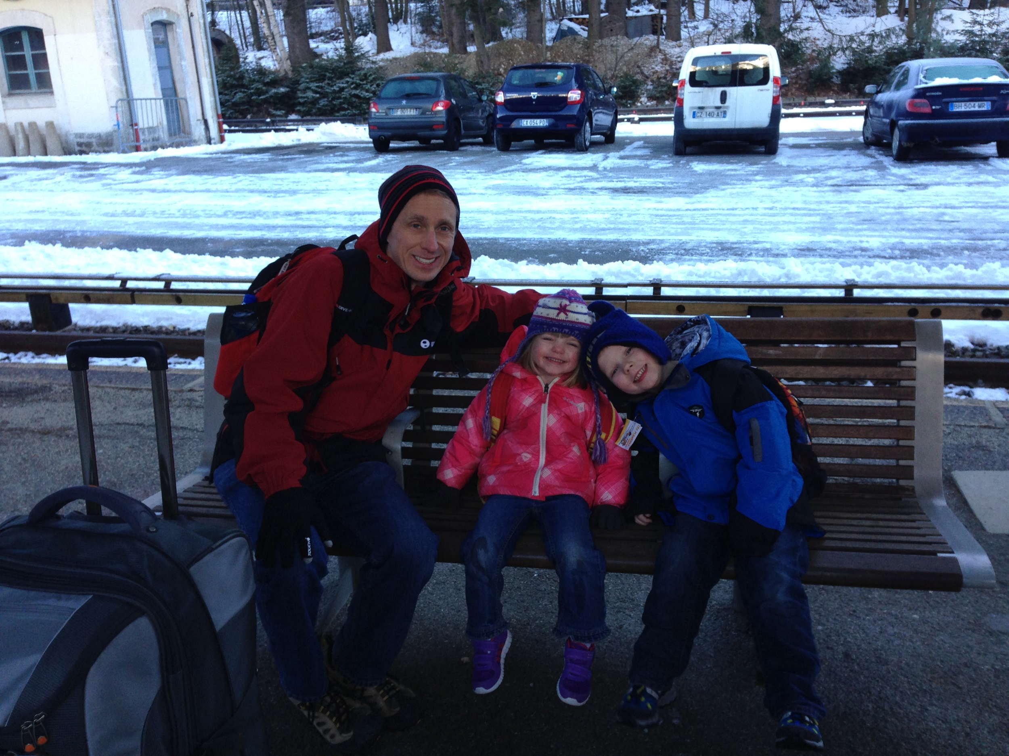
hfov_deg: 55.4
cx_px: 504
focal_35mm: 33
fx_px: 962
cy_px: 378
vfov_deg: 42.9
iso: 64
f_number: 2.4
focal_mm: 4.12
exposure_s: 1/120
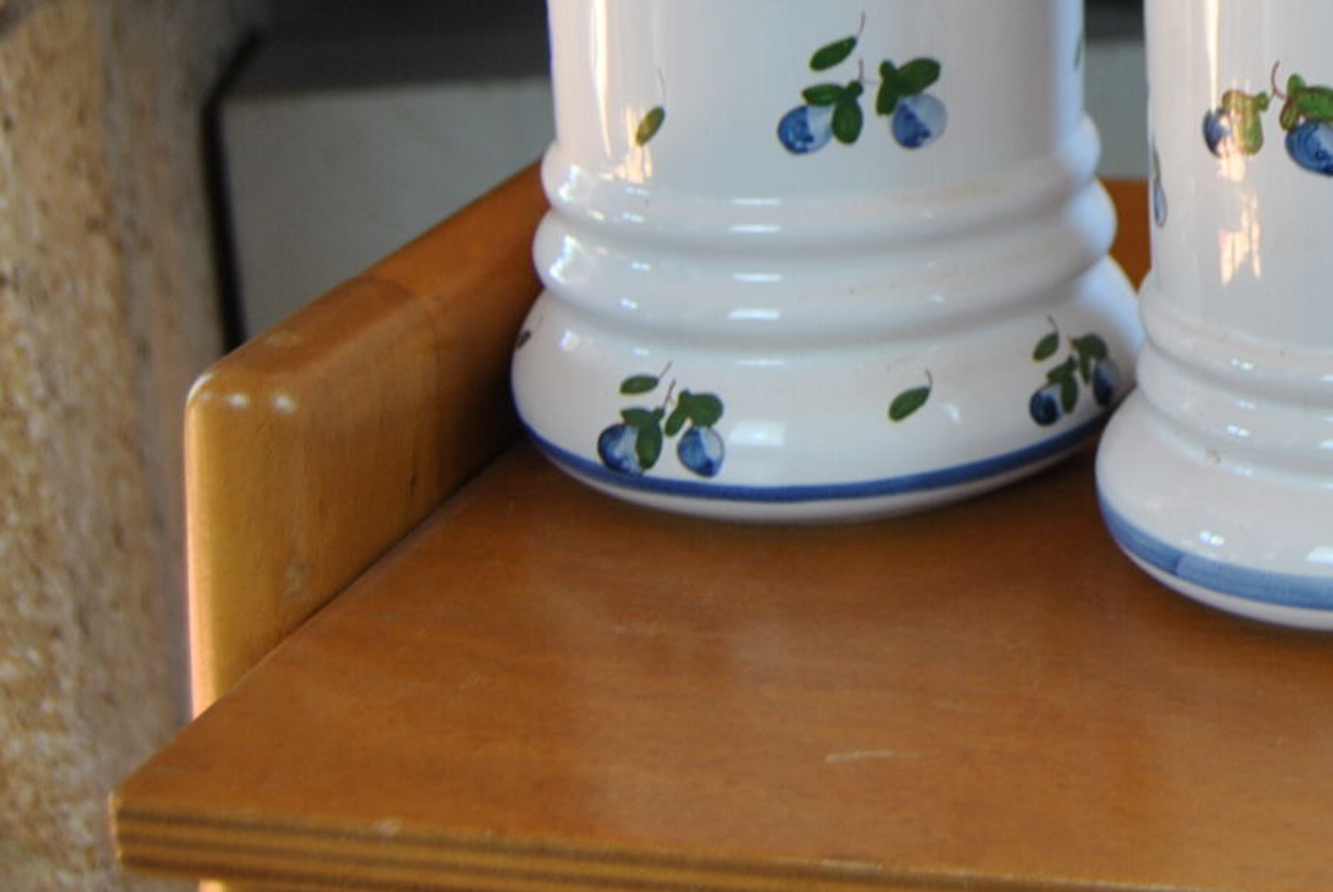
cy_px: -55
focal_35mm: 75
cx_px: 1403
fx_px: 2780
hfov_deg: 25.3
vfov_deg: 17.7
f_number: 3.5
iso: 200
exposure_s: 1/40
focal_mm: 22
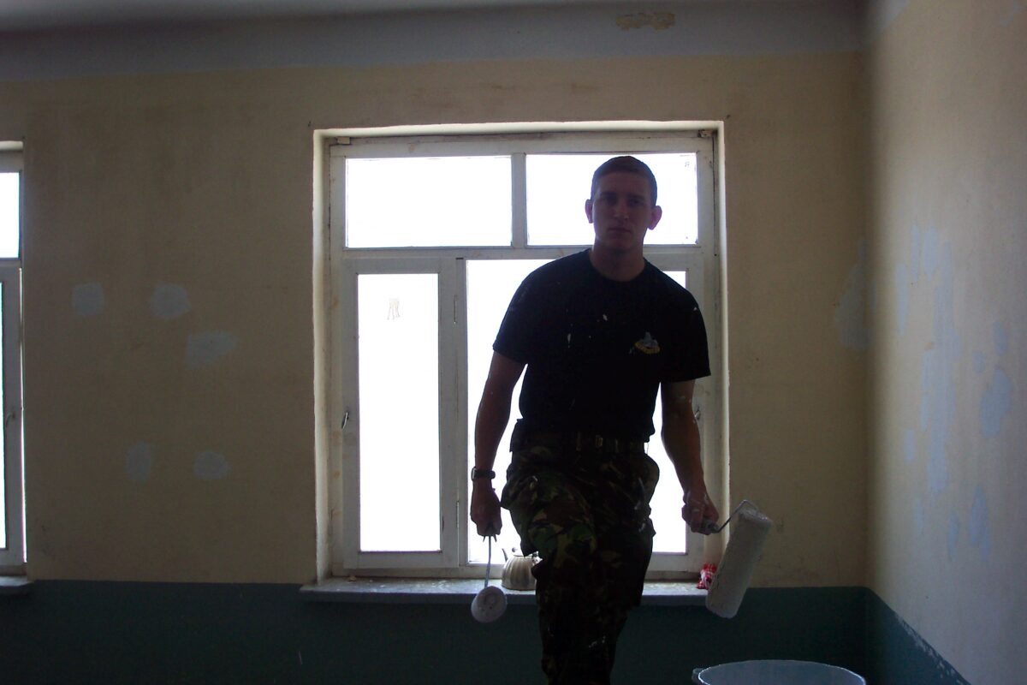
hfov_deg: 54.4
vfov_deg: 37.9
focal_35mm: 35
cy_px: 342
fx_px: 998
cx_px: 514
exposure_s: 1/180
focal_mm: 7.5
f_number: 2.8
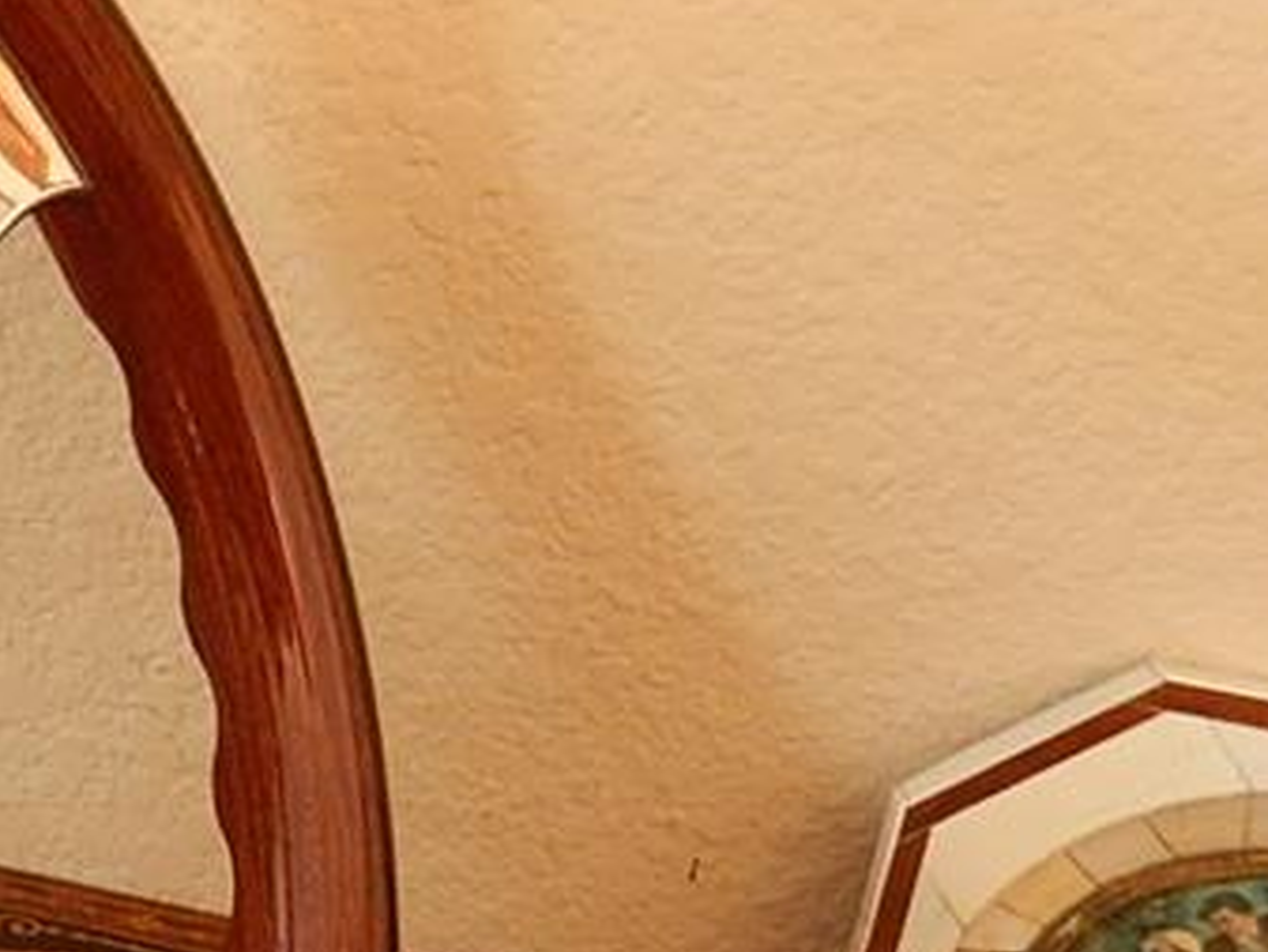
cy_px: 798
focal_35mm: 76
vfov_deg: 19.2
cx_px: -429
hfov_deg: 22.6
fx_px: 2785
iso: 400
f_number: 3.4
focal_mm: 4.5
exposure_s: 1/6
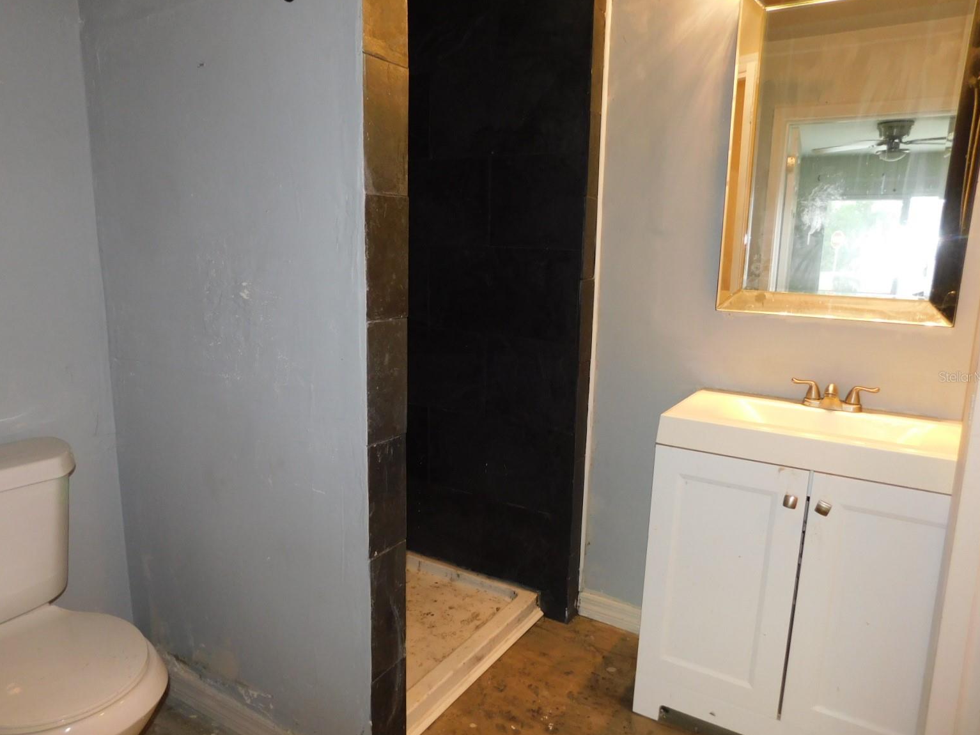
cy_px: 376
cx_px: 488
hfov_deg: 71.6
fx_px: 680
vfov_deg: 56.8
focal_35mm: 24
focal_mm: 4
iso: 200
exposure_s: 1/30
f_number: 3
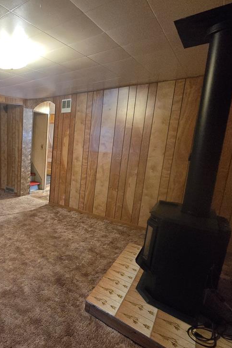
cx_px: 28
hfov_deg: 56.6
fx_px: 184
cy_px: 172
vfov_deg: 86.9
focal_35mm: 19
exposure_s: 1/60
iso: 1600
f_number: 2.2
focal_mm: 2.2
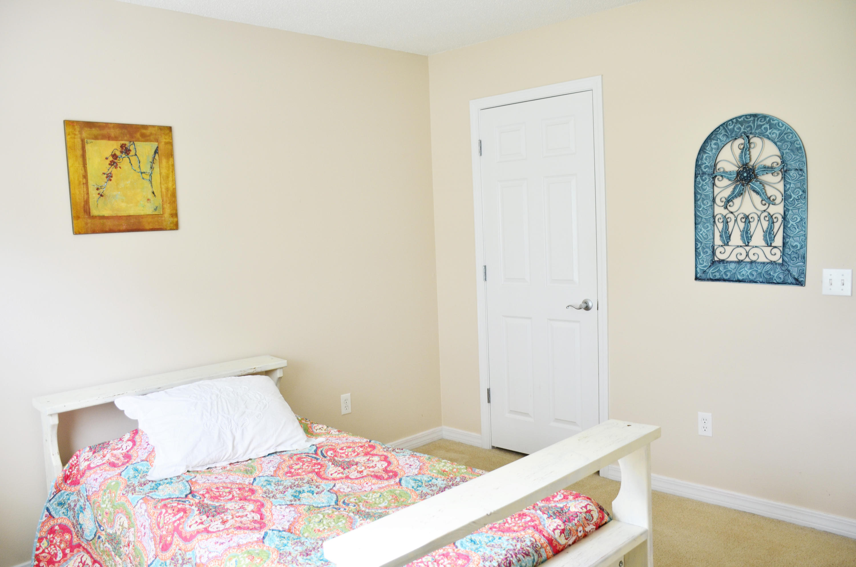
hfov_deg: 62.0
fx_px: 712
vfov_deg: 43.4
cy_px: 284
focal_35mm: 30
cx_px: 428
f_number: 3.5
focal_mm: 20
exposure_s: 1/30
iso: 400
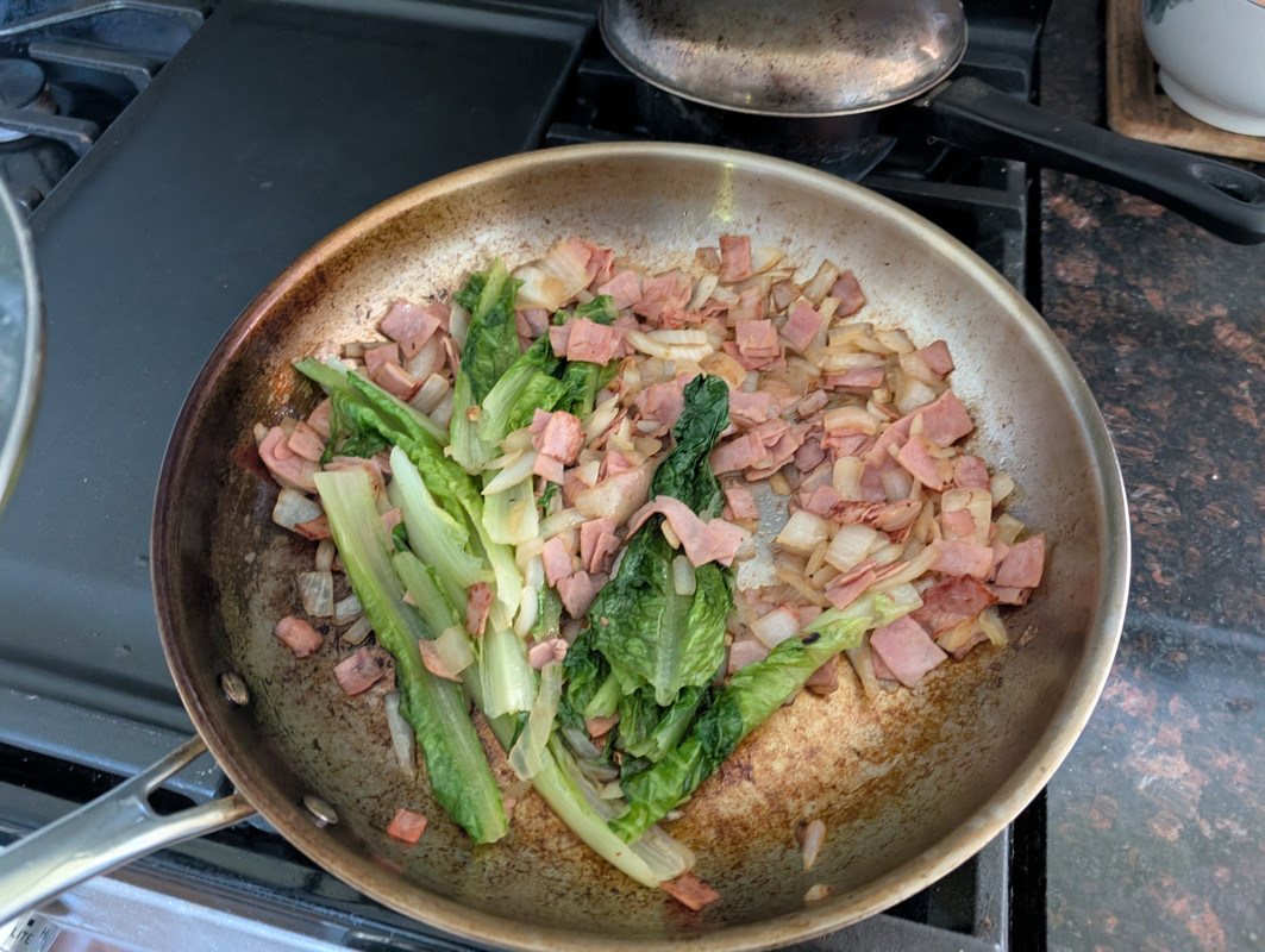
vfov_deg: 56.9
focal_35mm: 24
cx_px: 632
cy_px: 476
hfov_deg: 71.5
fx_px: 878
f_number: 1.68
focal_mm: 6.9
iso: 1292
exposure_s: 1/52
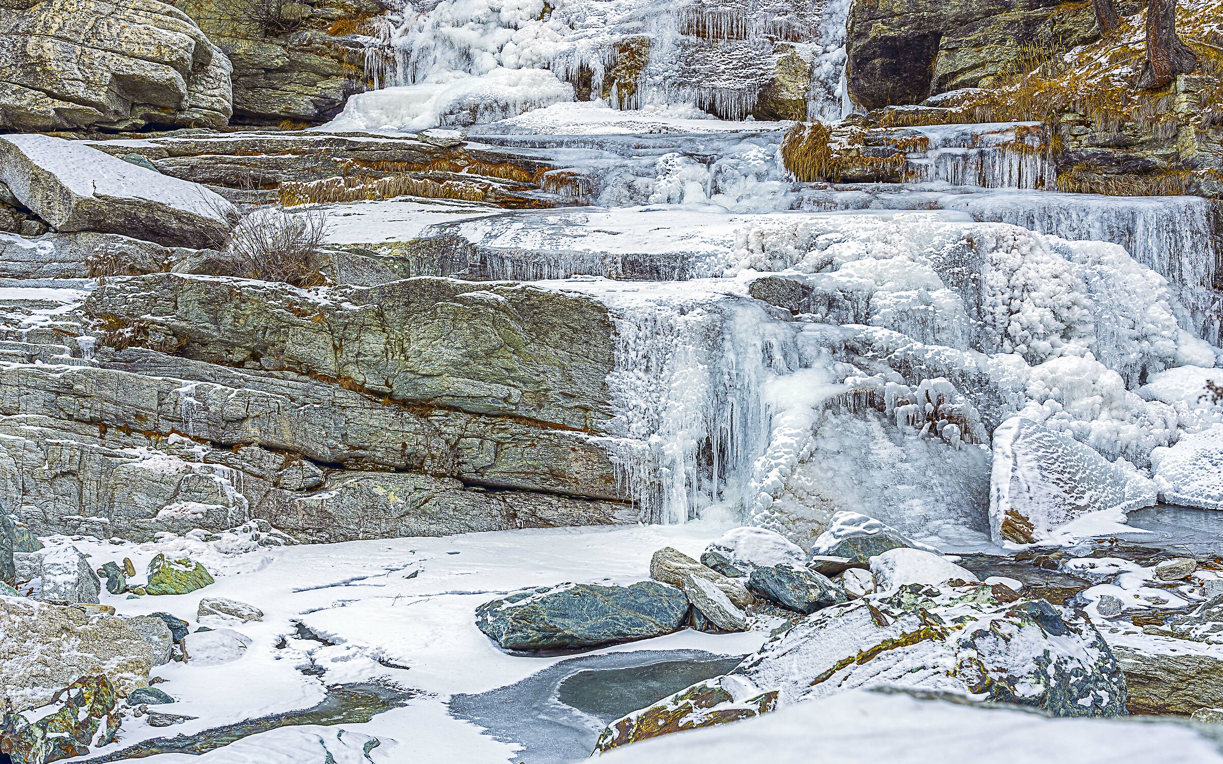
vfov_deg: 28.6
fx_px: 1500
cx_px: 612
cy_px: 378
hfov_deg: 44.4
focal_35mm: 45
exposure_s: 1/13
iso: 50
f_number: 10
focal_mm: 44
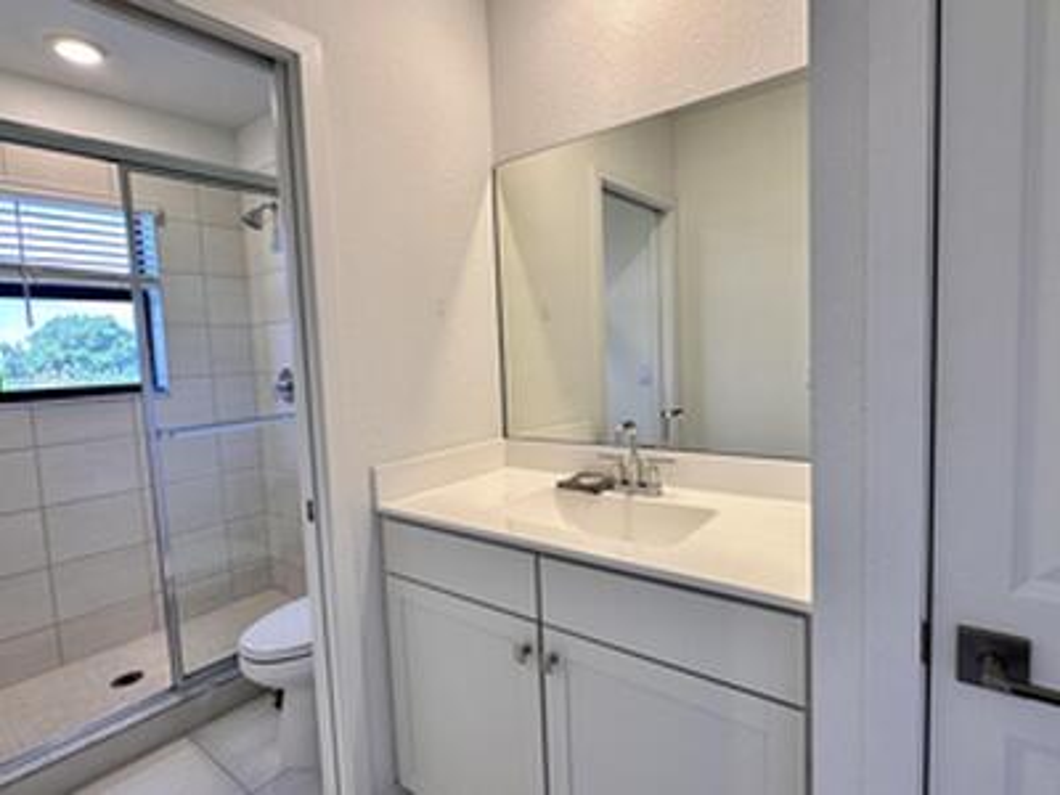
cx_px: 530
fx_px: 429
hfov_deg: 102.1
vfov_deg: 85.7
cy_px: 398
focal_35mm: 14
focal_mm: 2.22
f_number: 2.2
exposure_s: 1/120
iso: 100
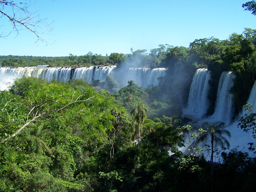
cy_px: 100
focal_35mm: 43
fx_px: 318
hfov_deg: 43.8
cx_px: 134
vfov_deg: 33.6
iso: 80
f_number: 2.8
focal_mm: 6.3
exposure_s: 1/800
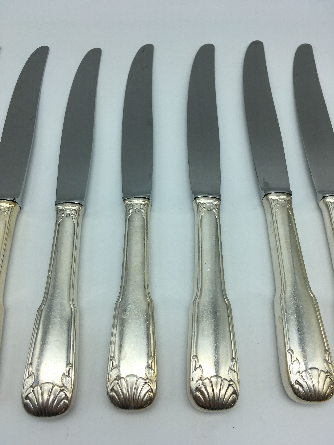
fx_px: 373
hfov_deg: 48.2
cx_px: 167
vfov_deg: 61.7
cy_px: 222
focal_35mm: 29
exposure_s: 1/359
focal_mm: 4.15
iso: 25
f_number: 2.2
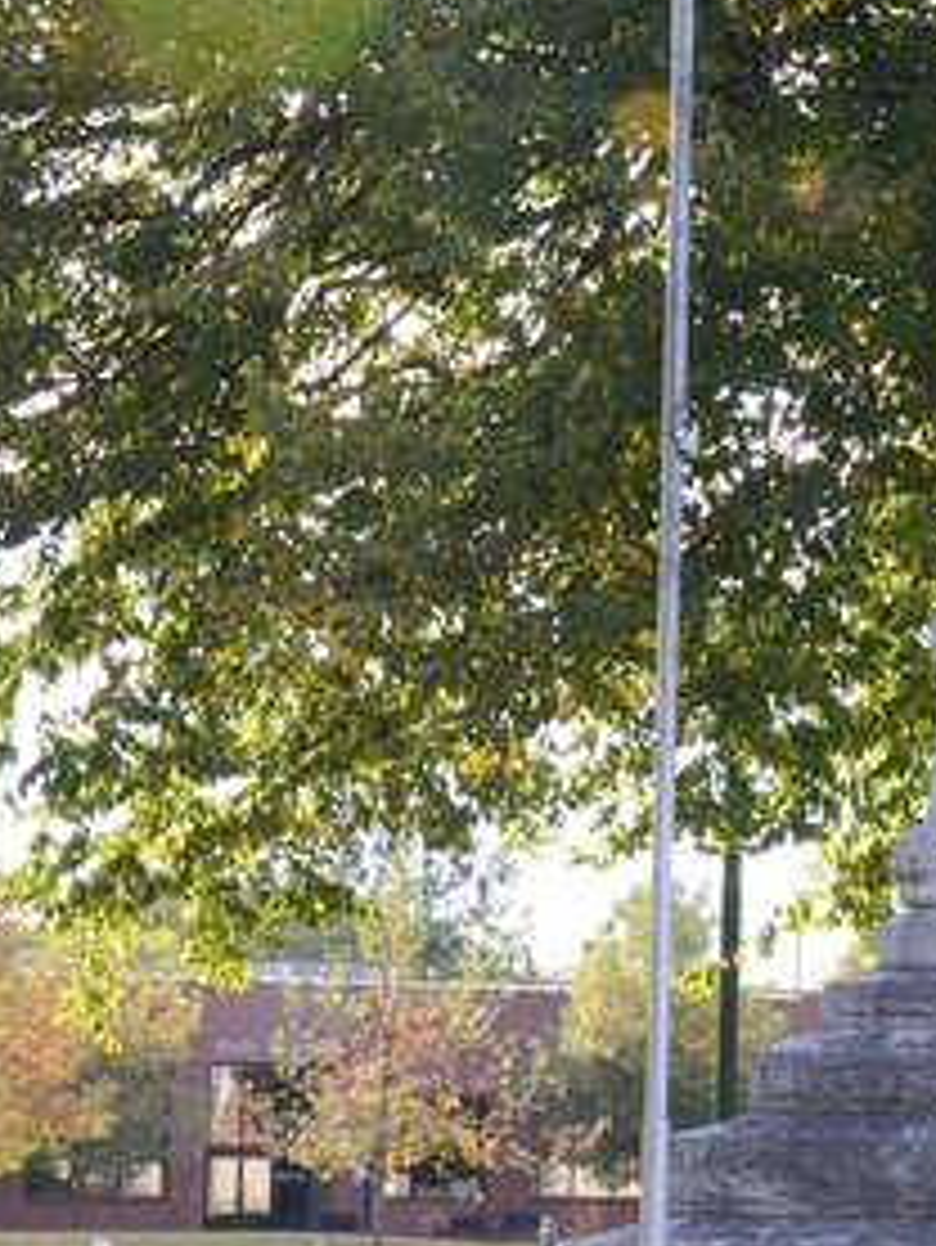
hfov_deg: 10.1
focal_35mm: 145
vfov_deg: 13.5
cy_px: 288
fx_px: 5237
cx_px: 1080
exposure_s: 1/320
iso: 640
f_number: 7.1
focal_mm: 35
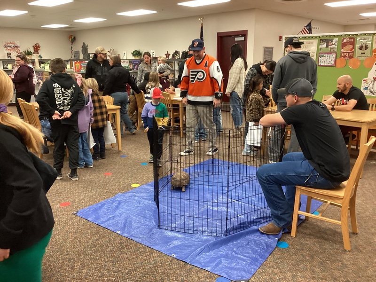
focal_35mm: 31
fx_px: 337
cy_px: 141
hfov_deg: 58.4
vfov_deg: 45.4
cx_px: 188
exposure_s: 1/60
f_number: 2.4
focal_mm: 3.3
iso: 320
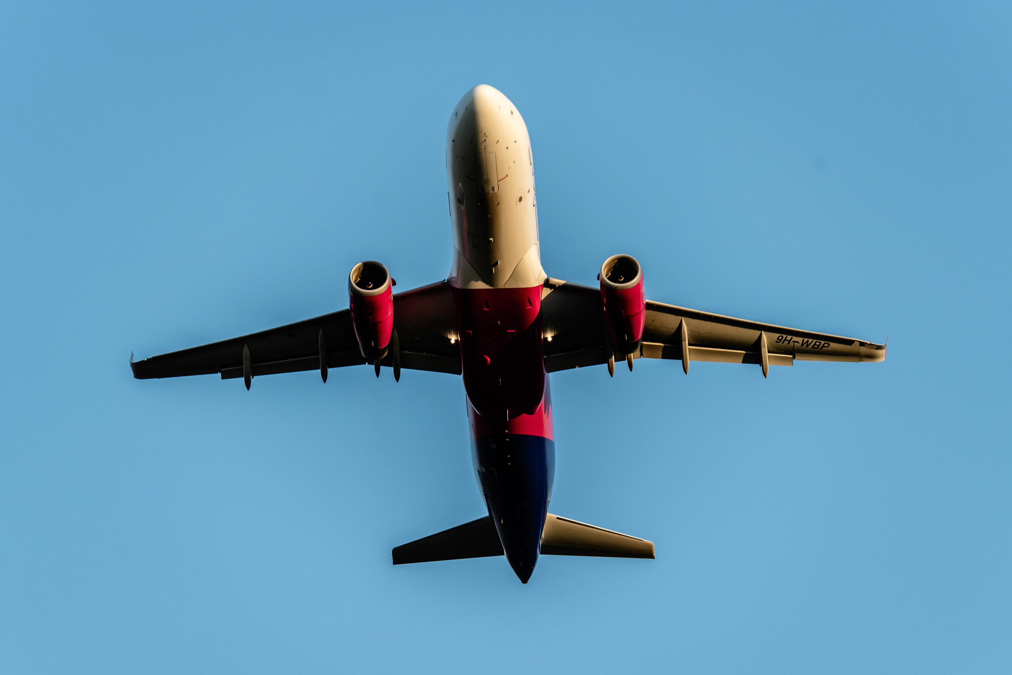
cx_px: 506
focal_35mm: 339
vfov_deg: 4.1
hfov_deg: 6.1
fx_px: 9529
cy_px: 338
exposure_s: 1/1250
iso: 800
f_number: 6.3
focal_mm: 339
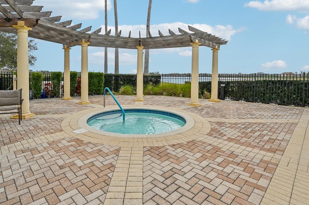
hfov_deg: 86.7
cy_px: 81
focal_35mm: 19
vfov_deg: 63.8
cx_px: 139
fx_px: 163
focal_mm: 14
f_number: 8
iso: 400
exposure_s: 1/3200
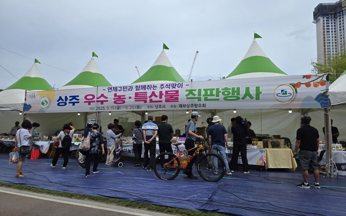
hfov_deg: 72.5
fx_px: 236
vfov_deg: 49.3
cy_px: 110
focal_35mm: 25
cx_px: 174
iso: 25
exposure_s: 1/2921
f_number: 1.8
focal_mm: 5.4
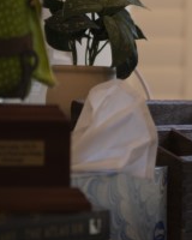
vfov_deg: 9.1
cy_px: 65
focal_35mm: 213
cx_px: 252
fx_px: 1513
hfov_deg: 7.2
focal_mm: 28
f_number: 1.7
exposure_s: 1/125
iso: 100
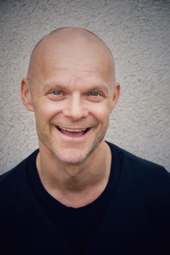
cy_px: 128
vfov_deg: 19.5
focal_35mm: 105
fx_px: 744
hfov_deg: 13.0
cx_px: 85
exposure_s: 1/250
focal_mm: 70
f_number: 4.5
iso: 400
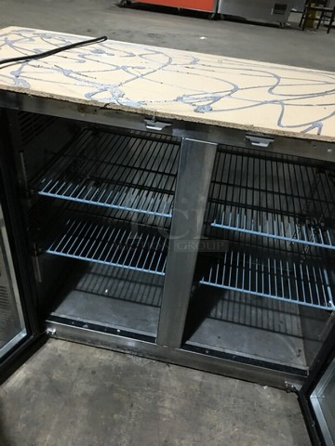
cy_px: 223
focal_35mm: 29
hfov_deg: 48.2
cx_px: 168
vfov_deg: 61.7
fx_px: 374
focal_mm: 4.15
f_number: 2.2
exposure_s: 1/4
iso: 50
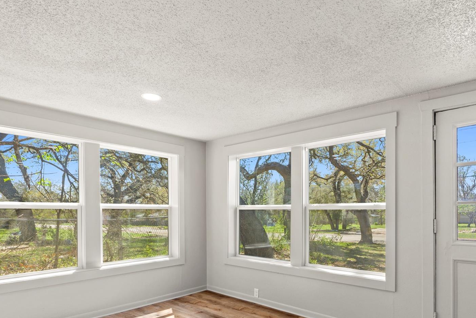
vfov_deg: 56.0
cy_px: 212
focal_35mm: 22
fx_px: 291
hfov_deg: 78.4
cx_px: 261
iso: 250
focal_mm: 10
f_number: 11
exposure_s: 1/3
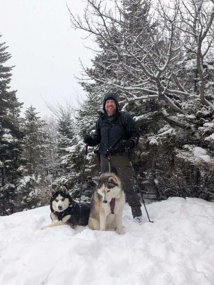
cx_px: 107
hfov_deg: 56.8
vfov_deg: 71.6
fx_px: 198
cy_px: 142
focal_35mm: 24
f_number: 1.7
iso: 48
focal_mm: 4.53
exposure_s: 1/242
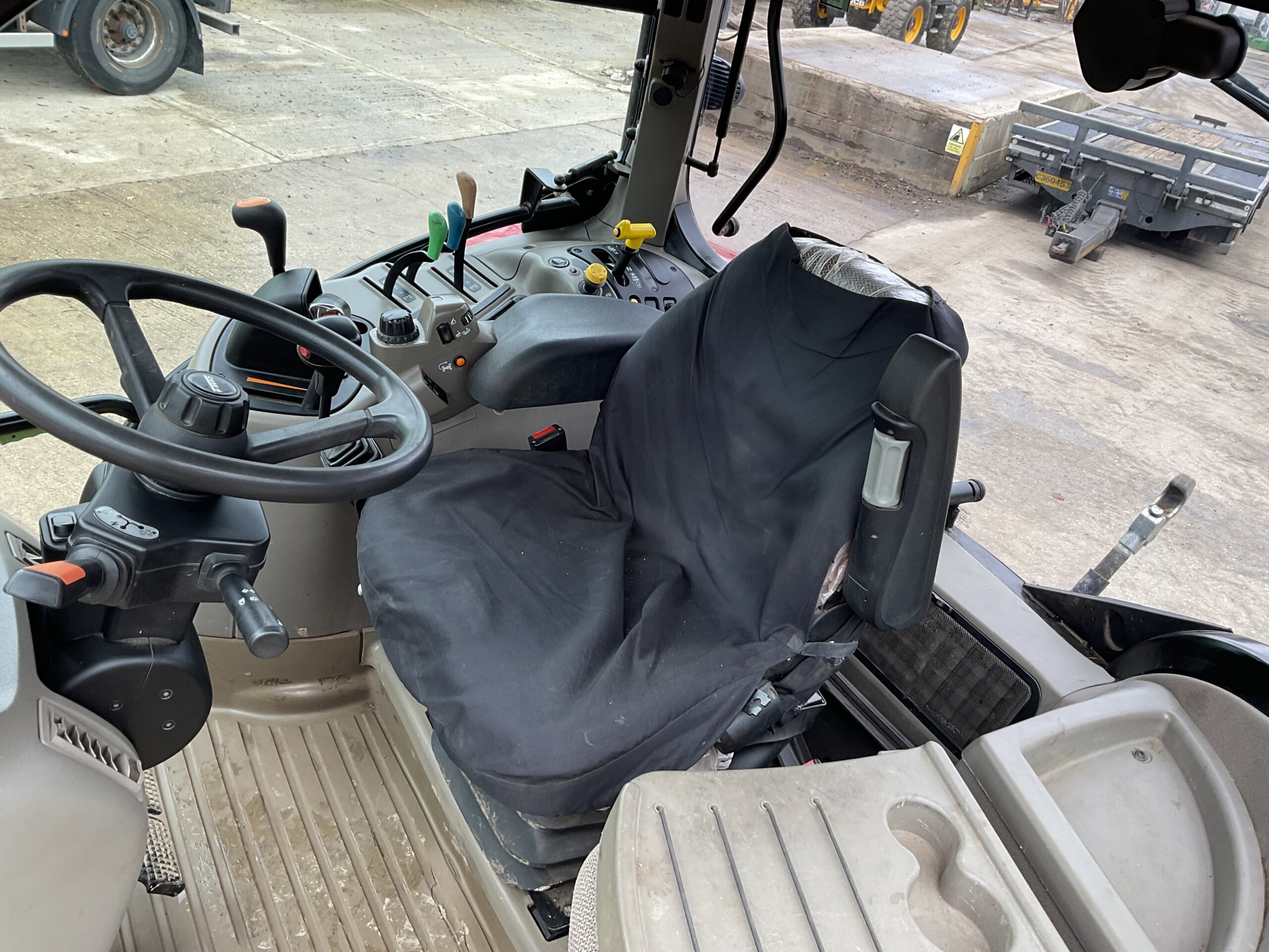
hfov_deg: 61.7
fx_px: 1063
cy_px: 476
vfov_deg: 48.2
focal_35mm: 29
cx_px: 634
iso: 16
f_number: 1.8
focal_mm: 3
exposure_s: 1/106
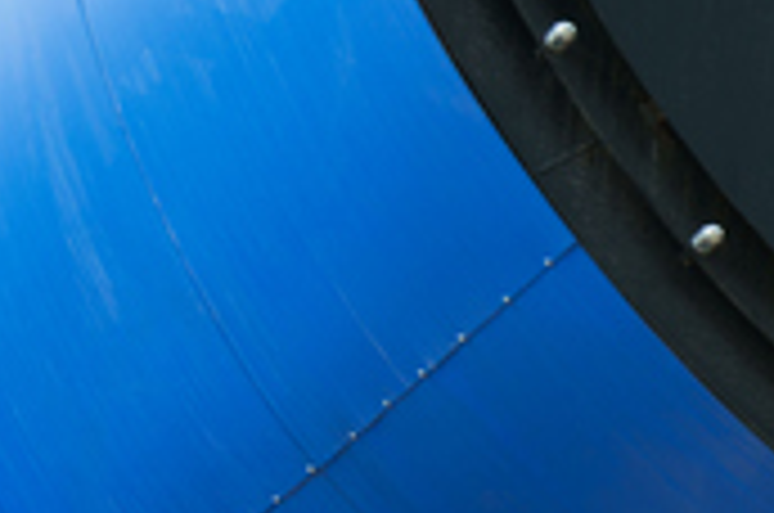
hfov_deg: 8.6
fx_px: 4550
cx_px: 2030
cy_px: 500
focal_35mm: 212
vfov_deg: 6.4
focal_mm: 29
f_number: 8
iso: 100
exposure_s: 1/80
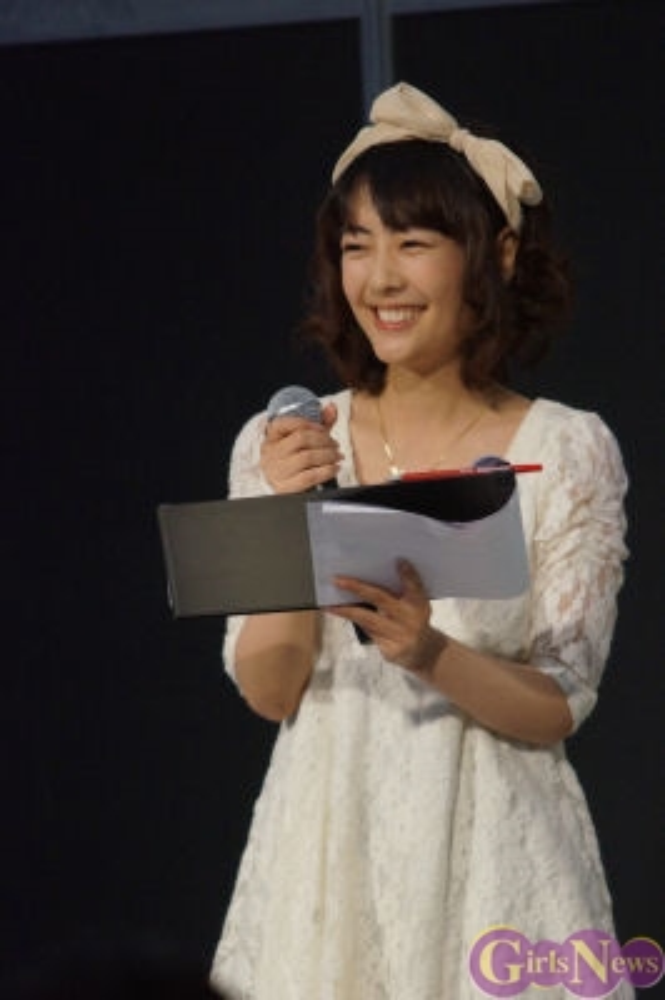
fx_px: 14987
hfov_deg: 2.5
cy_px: 500
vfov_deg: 3.8
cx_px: 332
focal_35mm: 540
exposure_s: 1/500
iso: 2000
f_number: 5.6
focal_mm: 360
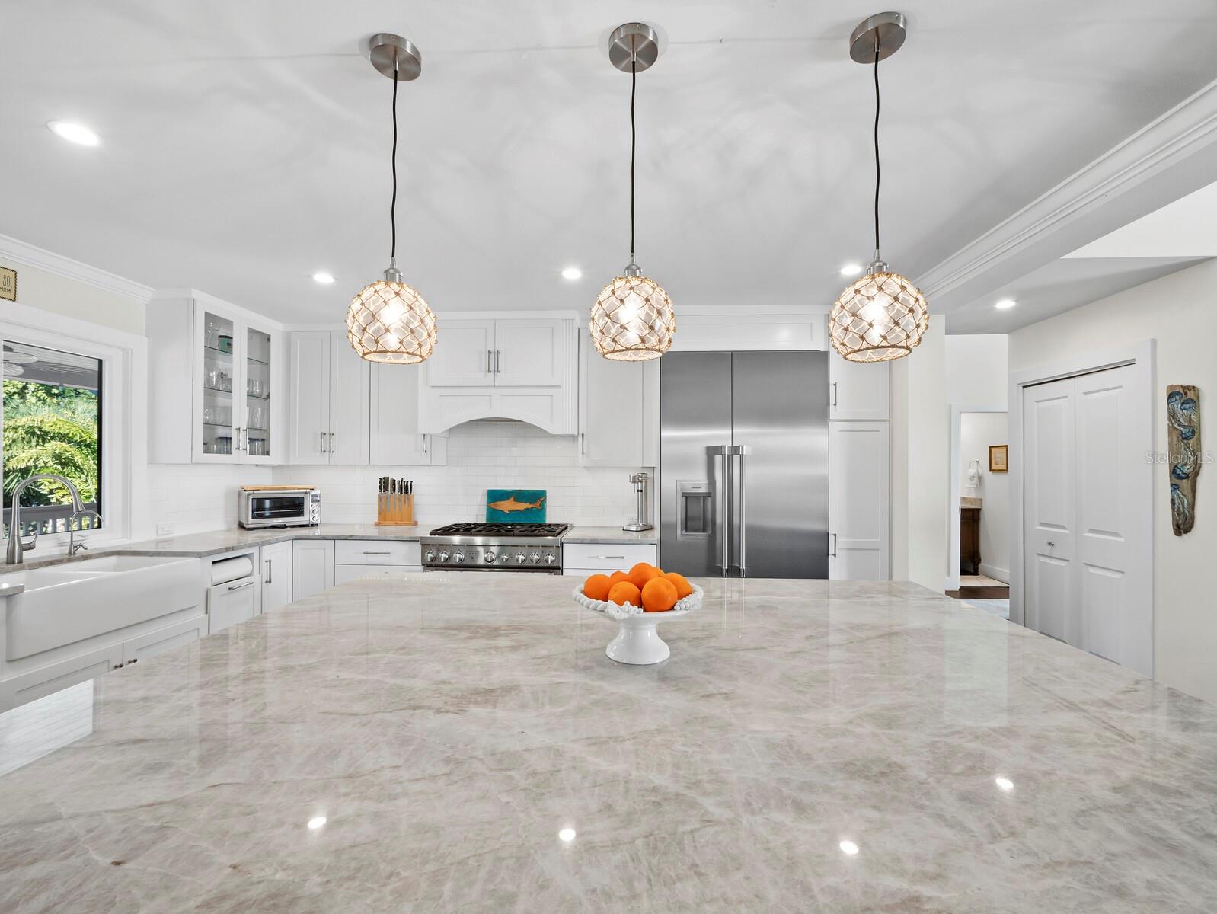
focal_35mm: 14
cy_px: 457
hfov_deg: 102.0
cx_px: 608
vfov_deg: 85.7
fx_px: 492
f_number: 13
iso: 320
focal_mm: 7
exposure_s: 1/3
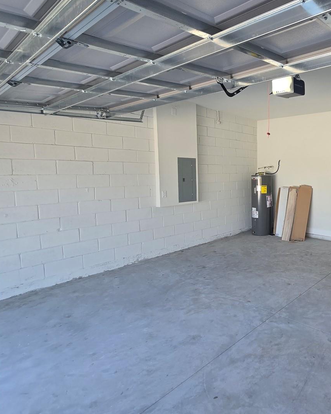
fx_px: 233
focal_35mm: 19
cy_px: 189
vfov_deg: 83.1
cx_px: 307
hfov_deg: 58.7
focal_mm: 2.2
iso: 50
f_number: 2.2
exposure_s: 1/155
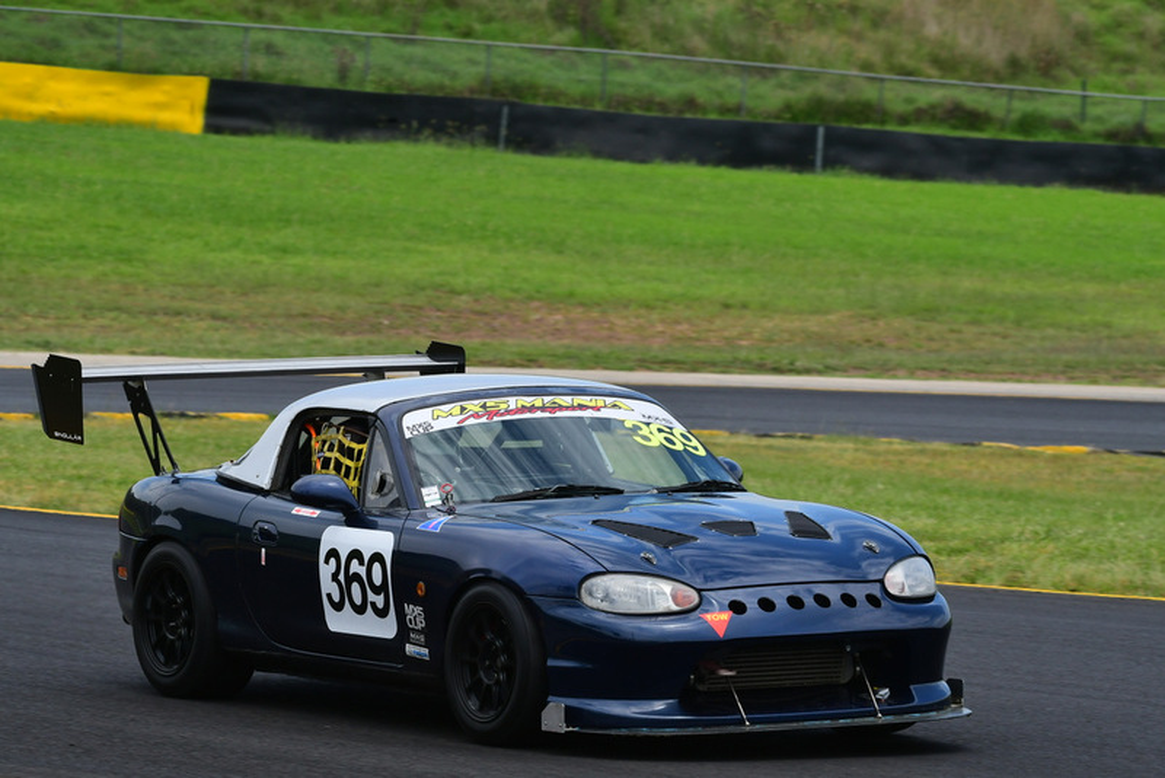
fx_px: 9711
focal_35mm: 300
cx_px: 582
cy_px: 389
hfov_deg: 6.9
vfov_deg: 4.6
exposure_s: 1/640
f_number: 11
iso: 500
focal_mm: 200
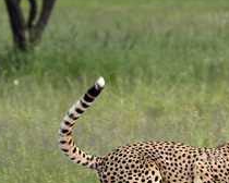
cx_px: 219
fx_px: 2542
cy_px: 142
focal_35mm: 375
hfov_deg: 5.2
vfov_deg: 4.1
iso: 400
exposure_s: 1/1000
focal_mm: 200
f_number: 5
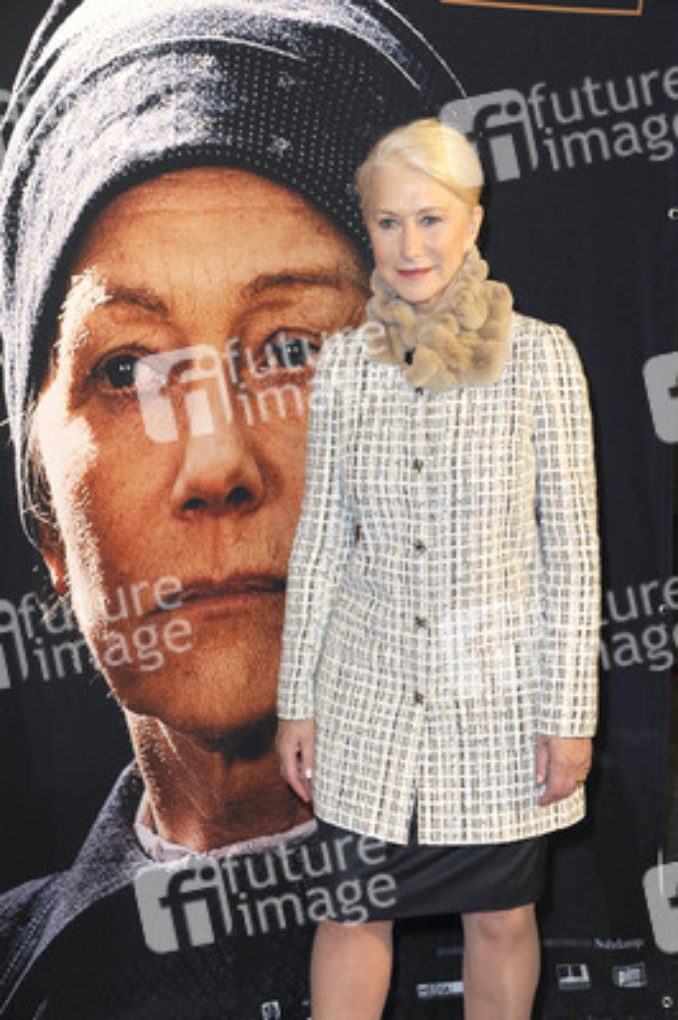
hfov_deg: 20.0
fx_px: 1924
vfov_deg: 29.7
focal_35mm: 68
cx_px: 339
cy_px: 510
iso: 1250
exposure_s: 1/160
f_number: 5.6
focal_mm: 68
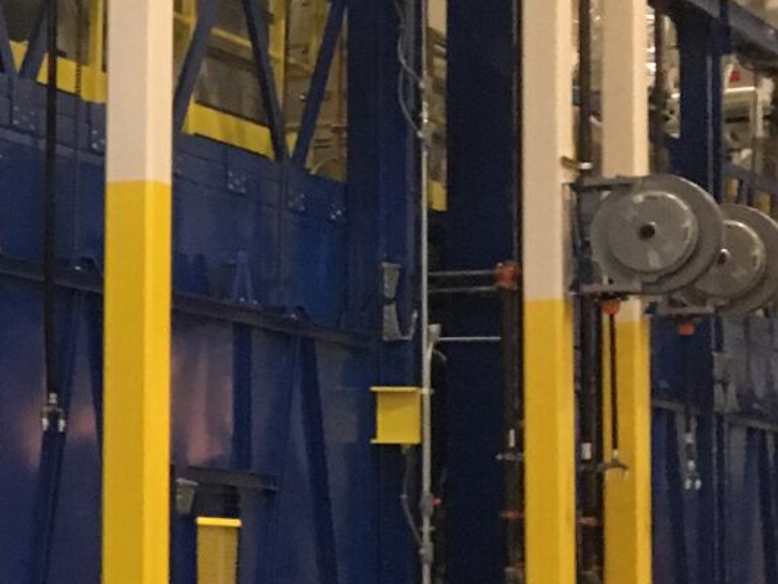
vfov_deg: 13.2
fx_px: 2518
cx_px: -578
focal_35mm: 112
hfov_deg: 15.4
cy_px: 323
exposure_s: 1/30
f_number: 2.2
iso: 250
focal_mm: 4.15
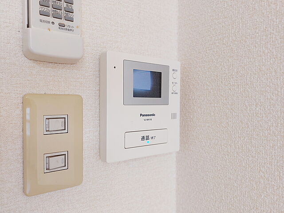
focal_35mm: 24
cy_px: 106
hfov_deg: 71.6
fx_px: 197
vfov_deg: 56.8
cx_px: 142
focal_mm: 5.23
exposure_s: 1/24
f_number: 1.8
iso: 40
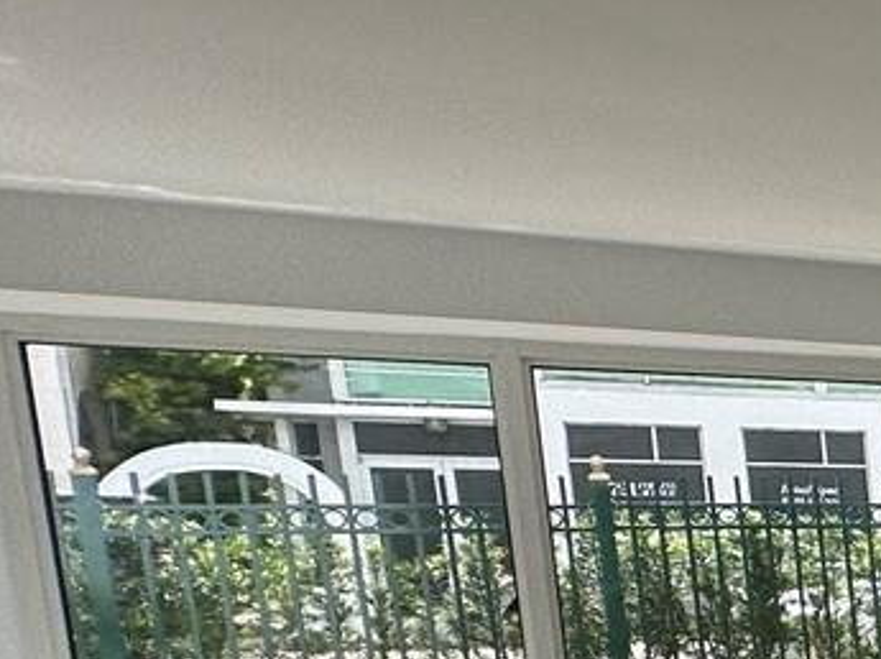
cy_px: 771
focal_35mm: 65
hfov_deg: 17.4
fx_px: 1653
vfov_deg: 21.1
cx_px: 1897
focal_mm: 2.22
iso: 40
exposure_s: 1/221
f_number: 2.2
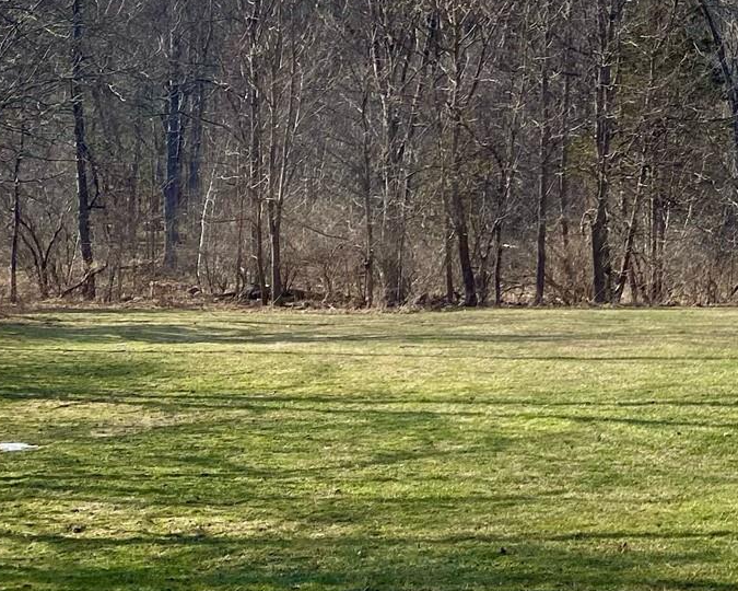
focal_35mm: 77
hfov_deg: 22.2
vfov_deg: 19.5
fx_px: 1682
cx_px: 965
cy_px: 39
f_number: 1.8
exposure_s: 1/3205
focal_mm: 4.25
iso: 32
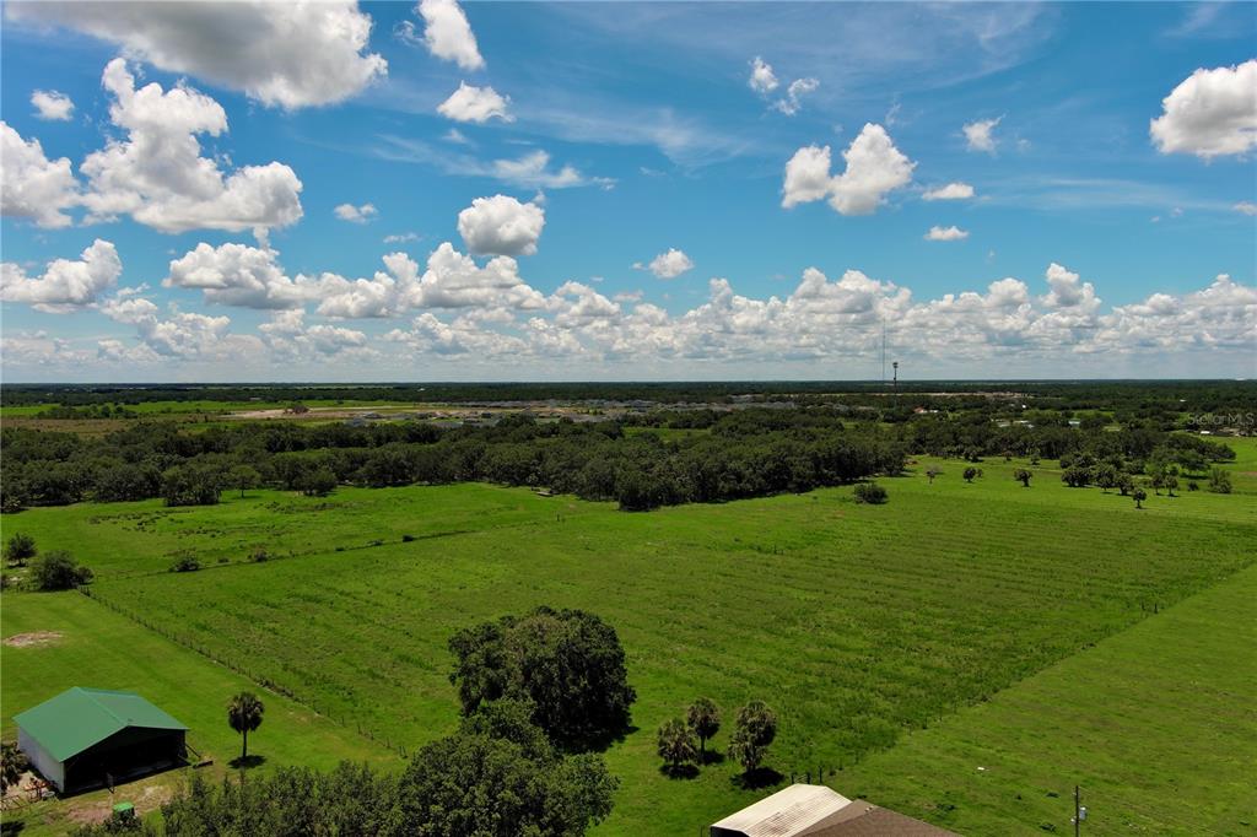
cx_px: 628
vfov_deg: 44.9
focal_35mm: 29
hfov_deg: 63.7
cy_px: 418
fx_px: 1012
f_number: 9
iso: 100
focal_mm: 10.57
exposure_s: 1/320
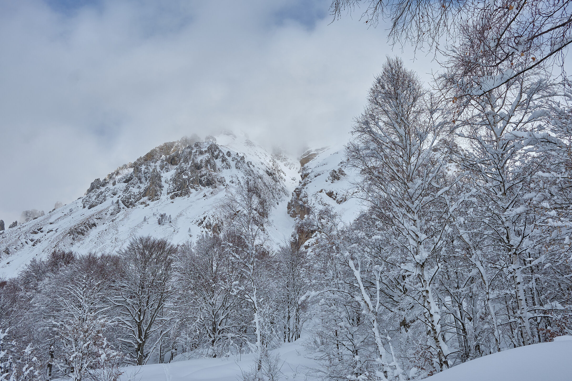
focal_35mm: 32
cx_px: 286
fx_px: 508
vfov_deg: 41.1
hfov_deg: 58.7
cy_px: 190
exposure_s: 1/500
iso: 200
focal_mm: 21.4
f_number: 9
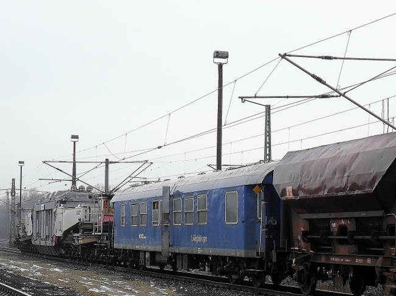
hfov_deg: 19.8
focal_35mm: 99
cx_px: 273
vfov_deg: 14.8
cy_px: 231
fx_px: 1132
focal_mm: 11.2
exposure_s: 1/90
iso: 80
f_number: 5.6
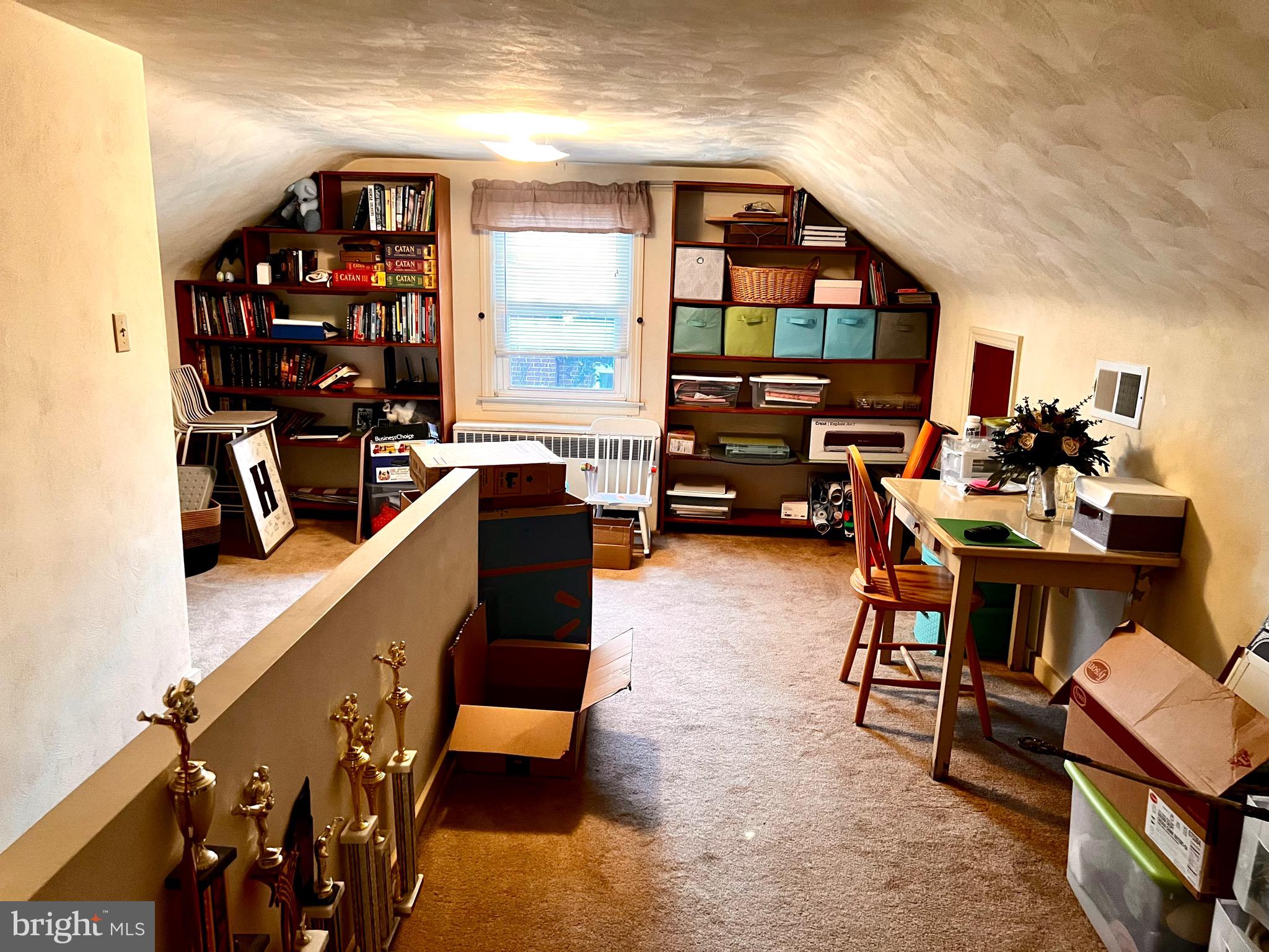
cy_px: 476
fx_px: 953
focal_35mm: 26
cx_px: 634
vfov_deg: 53.1
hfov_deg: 67.3
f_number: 1.5
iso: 400
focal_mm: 5.7
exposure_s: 1/40
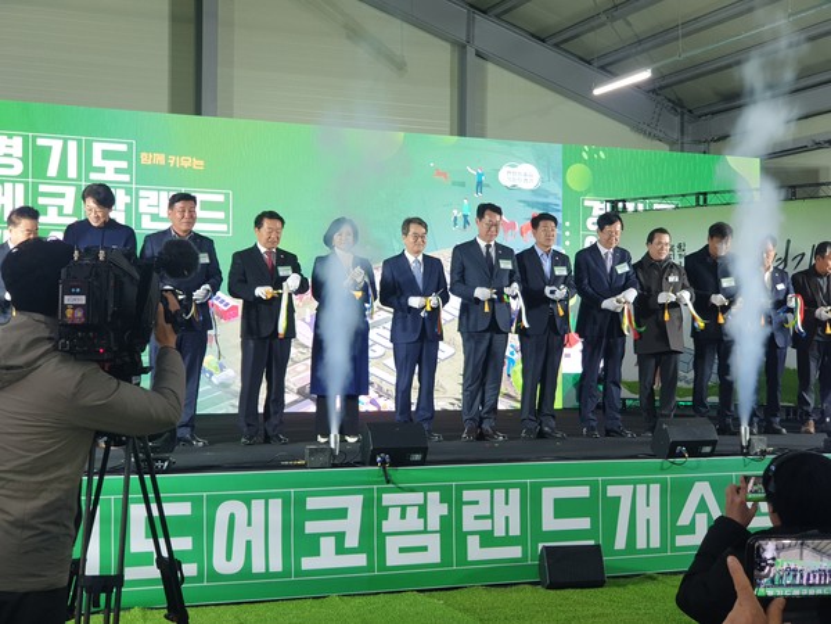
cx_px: 416
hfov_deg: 36.8
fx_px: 1248
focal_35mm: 52
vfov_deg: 28.0
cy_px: 312
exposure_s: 1/30
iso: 100
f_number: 2.4
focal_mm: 6
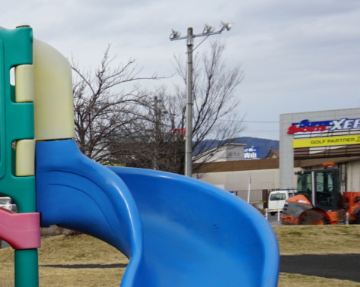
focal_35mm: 77
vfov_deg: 19.4
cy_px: 283
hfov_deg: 19.9
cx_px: -237
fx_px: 820
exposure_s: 1/100
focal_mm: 16
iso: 100
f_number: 10
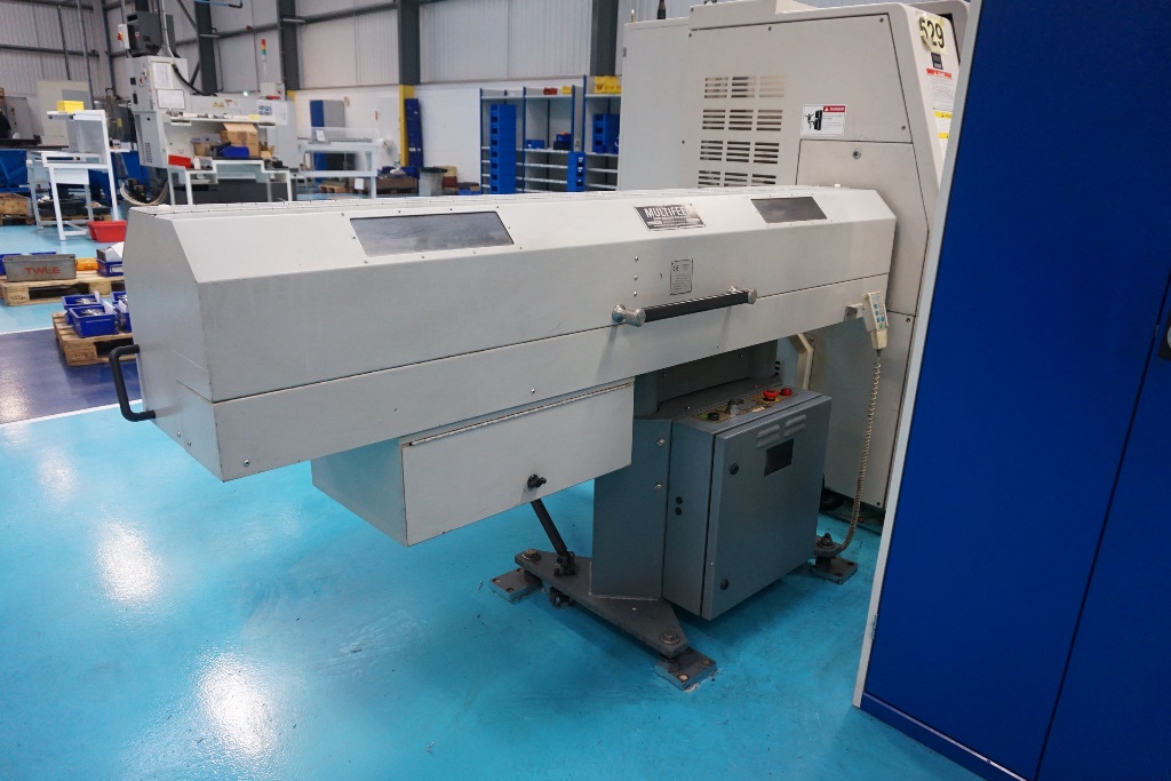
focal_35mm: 24
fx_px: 781
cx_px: 586
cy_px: 390
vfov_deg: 53.1
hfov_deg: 73.7
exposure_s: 1/160
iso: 1600
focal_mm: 16
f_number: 4
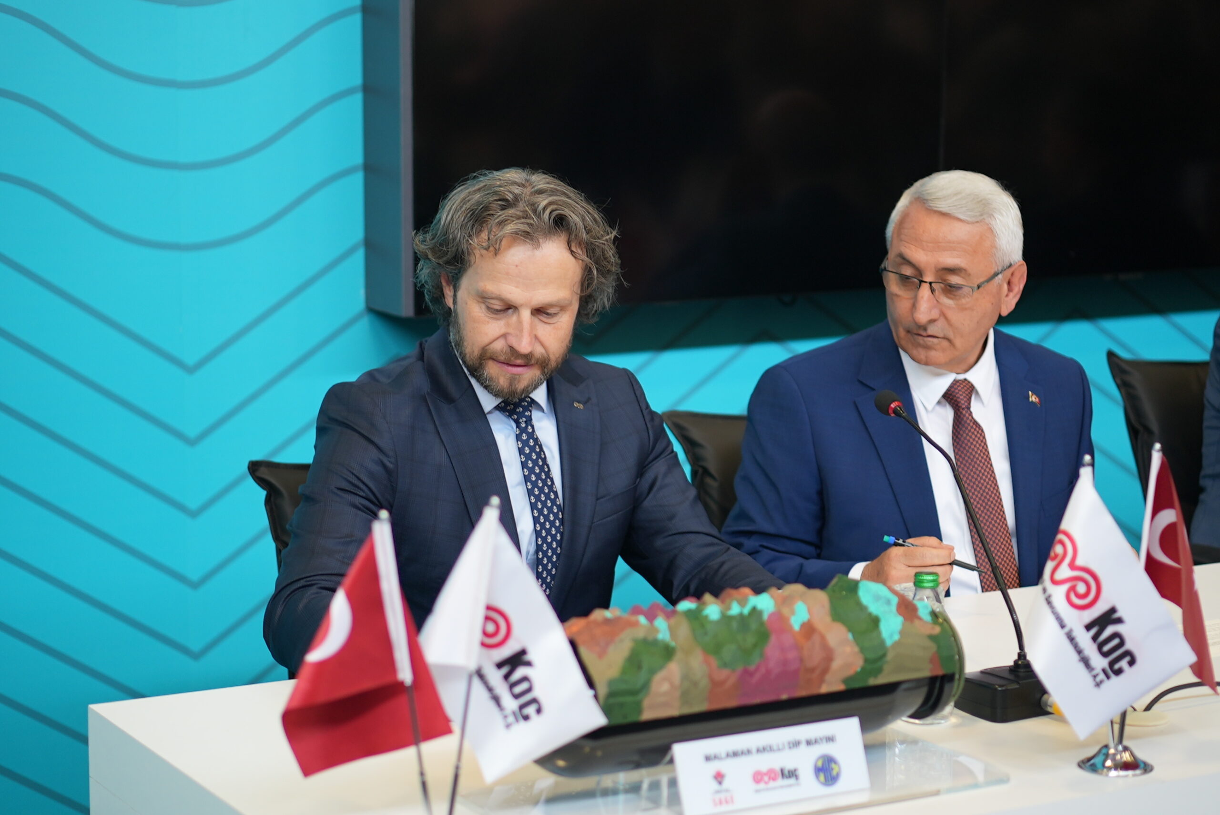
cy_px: 408
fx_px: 2543
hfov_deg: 27.0
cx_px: 610
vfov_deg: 18.2
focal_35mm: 75
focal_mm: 50
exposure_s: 1/100
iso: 250
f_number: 1.8
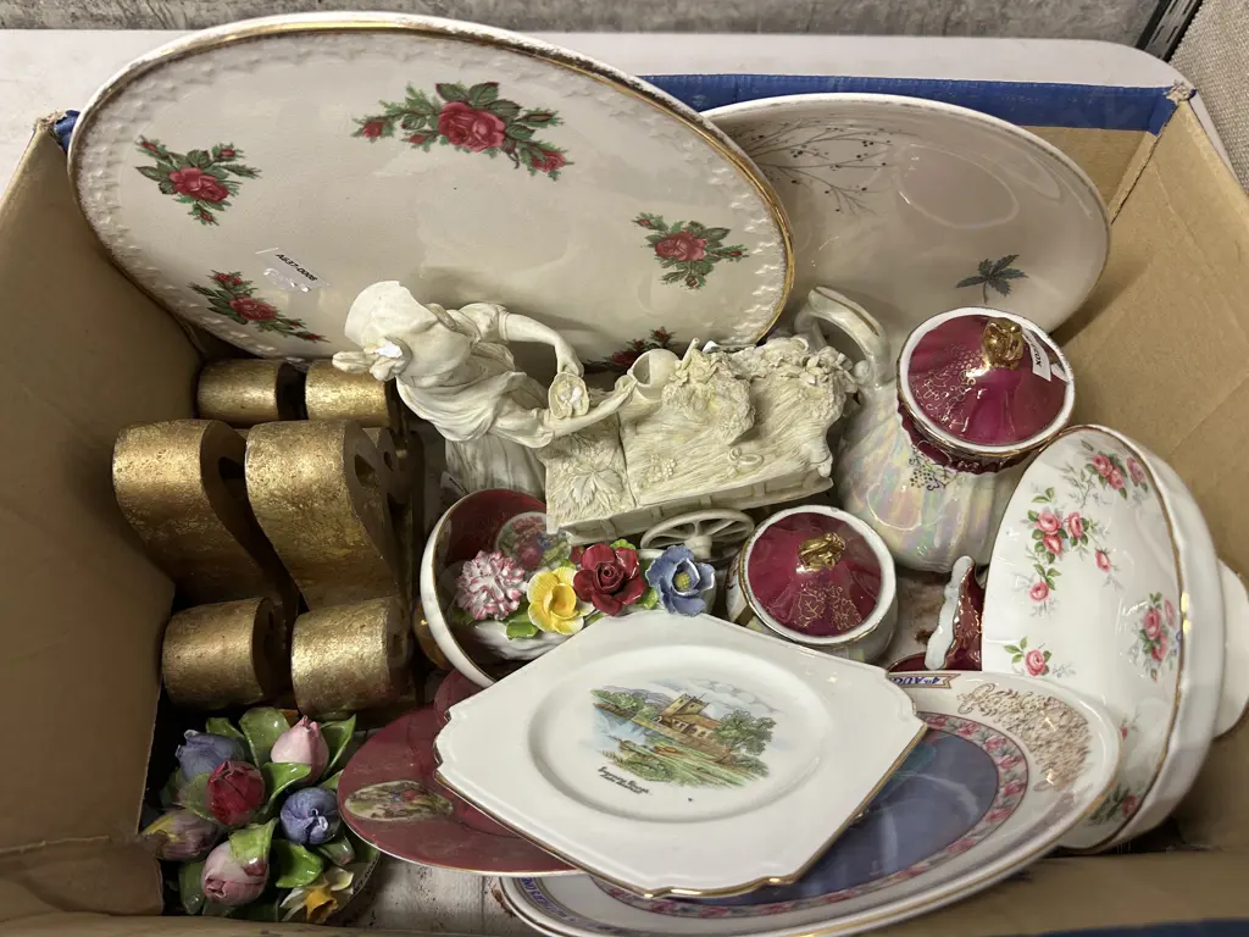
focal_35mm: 24
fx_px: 866
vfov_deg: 56.8
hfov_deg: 71.6
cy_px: 468
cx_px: 624
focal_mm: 6.86
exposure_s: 1/100
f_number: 1.78
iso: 200
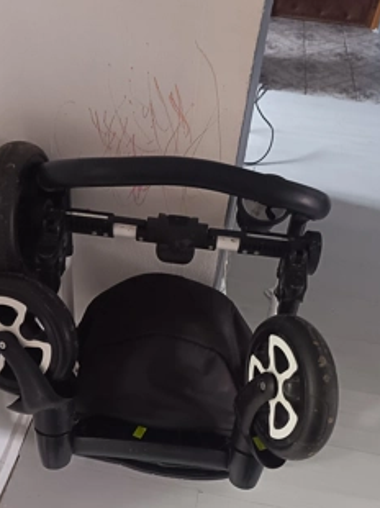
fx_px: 454
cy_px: 308
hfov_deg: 45.4
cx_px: 185
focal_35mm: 31
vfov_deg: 57.9
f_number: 1.75
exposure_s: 1/25
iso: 5257
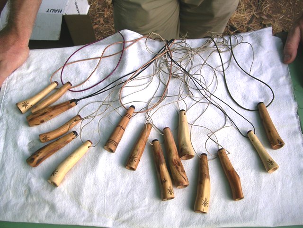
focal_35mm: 38
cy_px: 114
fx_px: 333
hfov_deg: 49.0
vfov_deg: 37.7
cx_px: 152
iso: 50
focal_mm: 5.8
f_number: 2.8
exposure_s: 1/280
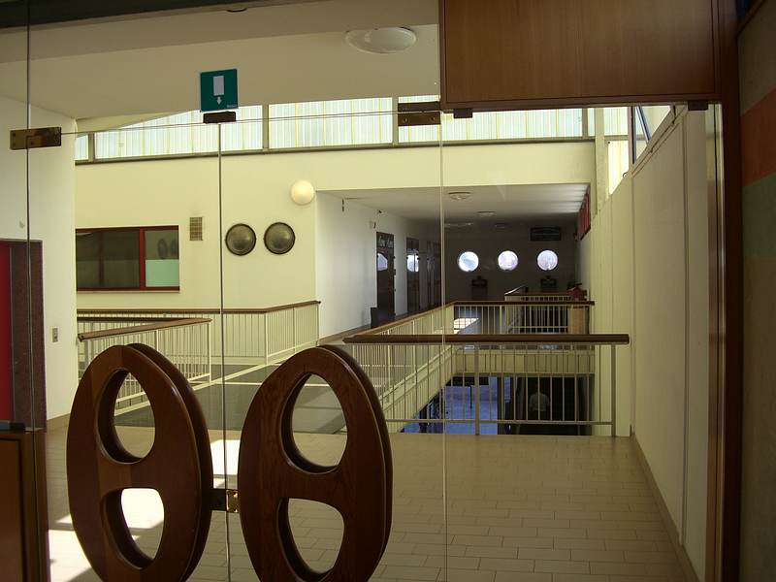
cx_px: 388
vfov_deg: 37.7
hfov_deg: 49.0
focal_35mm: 38
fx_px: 852
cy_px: 291
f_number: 2.8
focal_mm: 7.9
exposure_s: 1/200
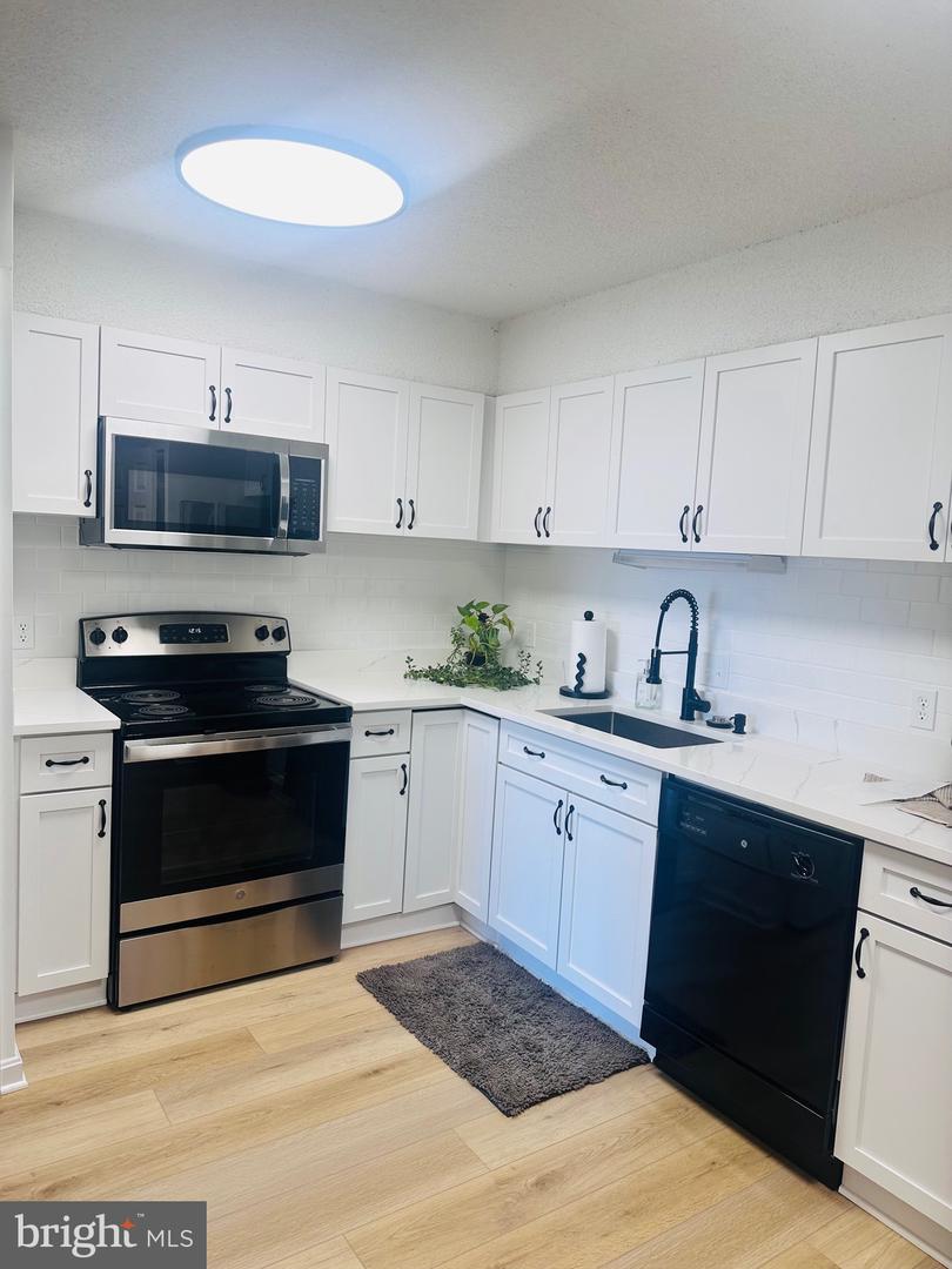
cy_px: 634
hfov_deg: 56.8
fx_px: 880
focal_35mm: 24
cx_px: 476
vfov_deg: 71.6
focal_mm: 6.86
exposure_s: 1/122
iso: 50
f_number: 1.78
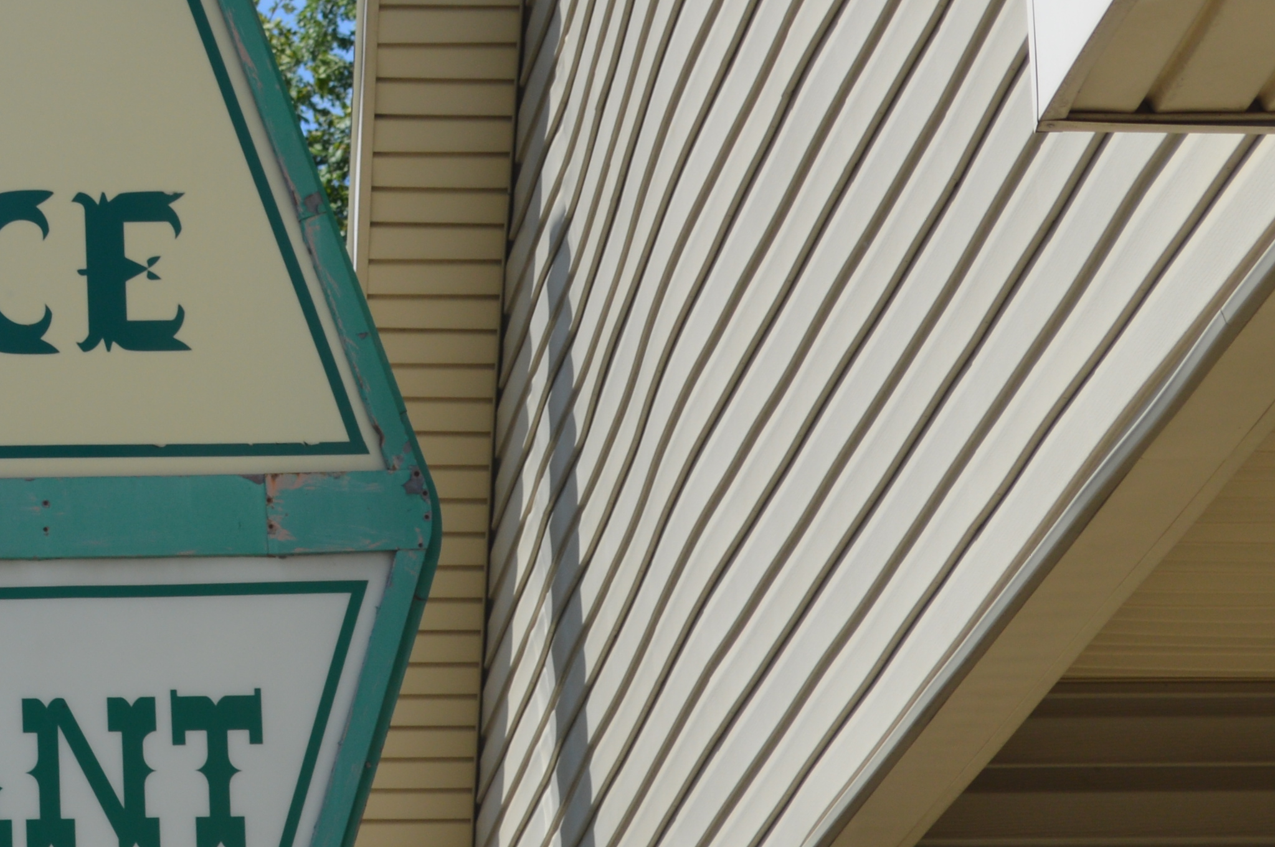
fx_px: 8580
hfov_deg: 8.4
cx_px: -329
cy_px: 243
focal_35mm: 242
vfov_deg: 5.7
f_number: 8
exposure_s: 1/250
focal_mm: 55
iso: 100
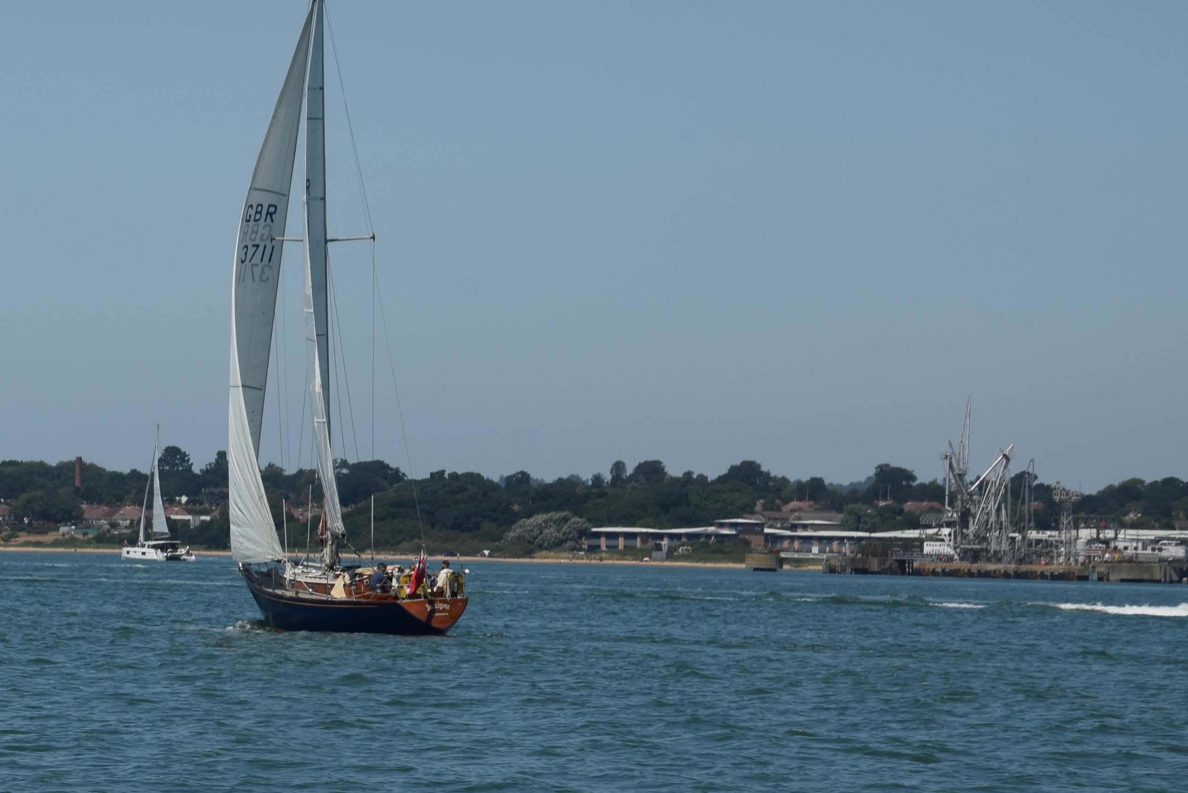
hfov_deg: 8.6
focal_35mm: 240
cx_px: 324
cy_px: 294
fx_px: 7922
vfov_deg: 5.7
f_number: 9
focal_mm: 92
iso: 200
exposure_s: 1/400
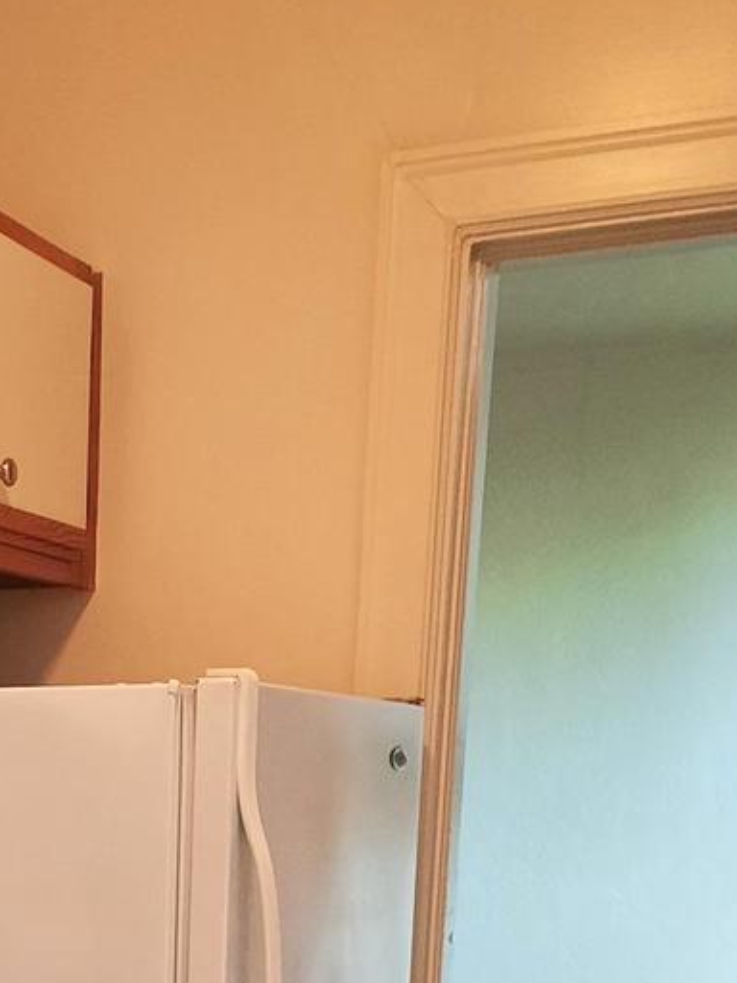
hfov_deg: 18.9
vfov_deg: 23.1
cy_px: 1273
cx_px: -67
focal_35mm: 75
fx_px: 2129
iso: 320
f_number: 2
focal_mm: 4.6
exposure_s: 1/60
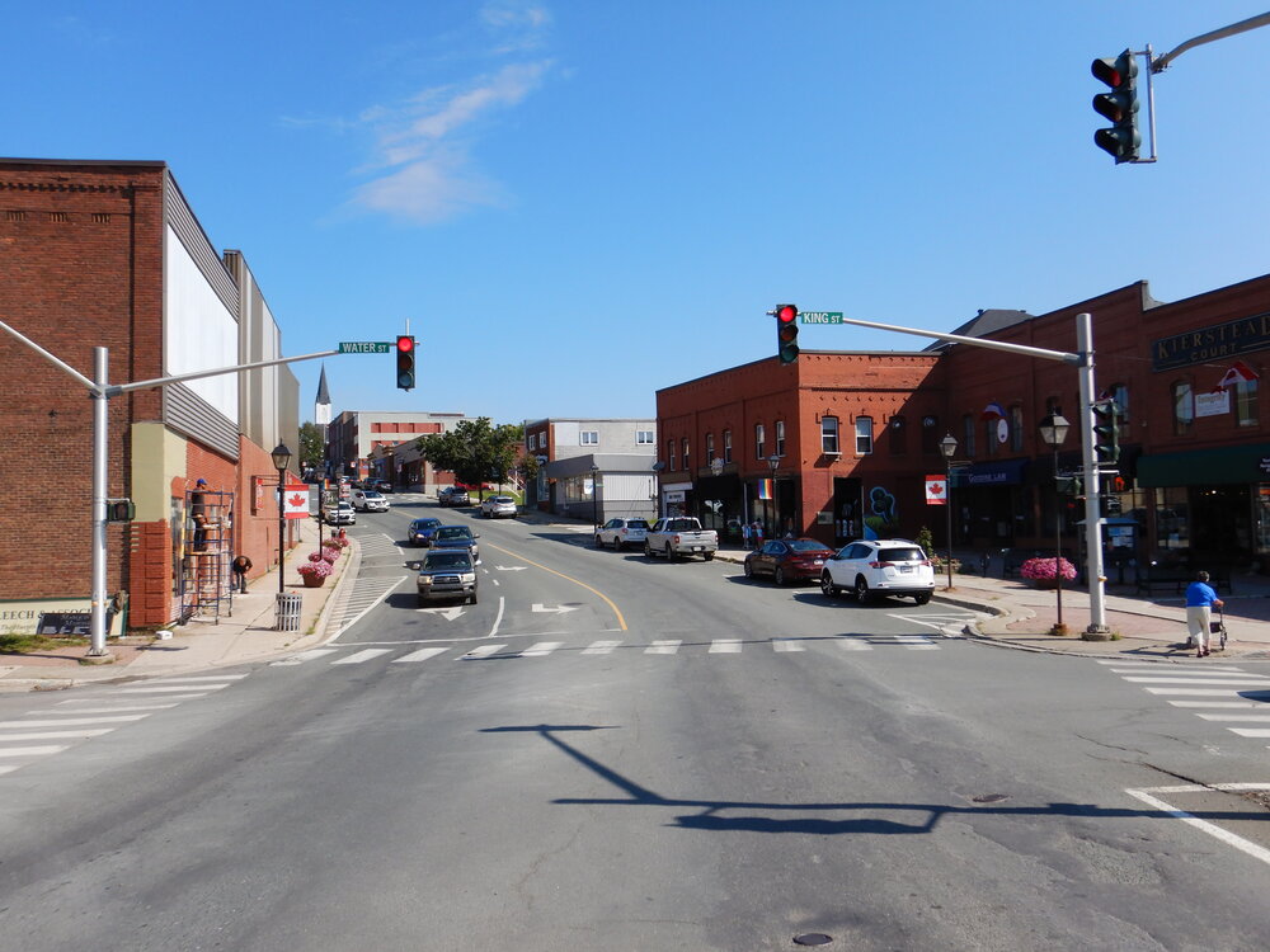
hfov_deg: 61.7
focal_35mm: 29
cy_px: 476
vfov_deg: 48.2
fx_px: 1064
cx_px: 635
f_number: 4.1
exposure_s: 1/1000
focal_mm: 5.1
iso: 125
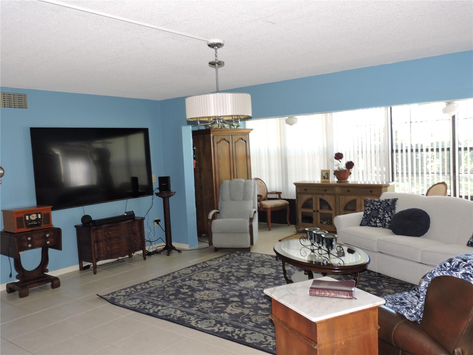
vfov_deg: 46.8
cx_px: 236
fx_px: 410
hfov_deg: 60.0
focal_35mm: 30
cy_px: 178
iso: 200
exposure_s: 1/30
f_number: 3.1
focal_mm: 5.4
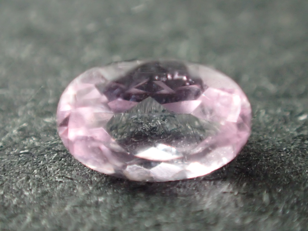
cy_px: 116
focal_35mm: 100
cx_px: 154
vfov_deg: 14.8
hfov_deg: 19.6
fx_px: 890
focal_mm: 18
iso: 1600
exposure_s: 1/100
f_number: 4.9
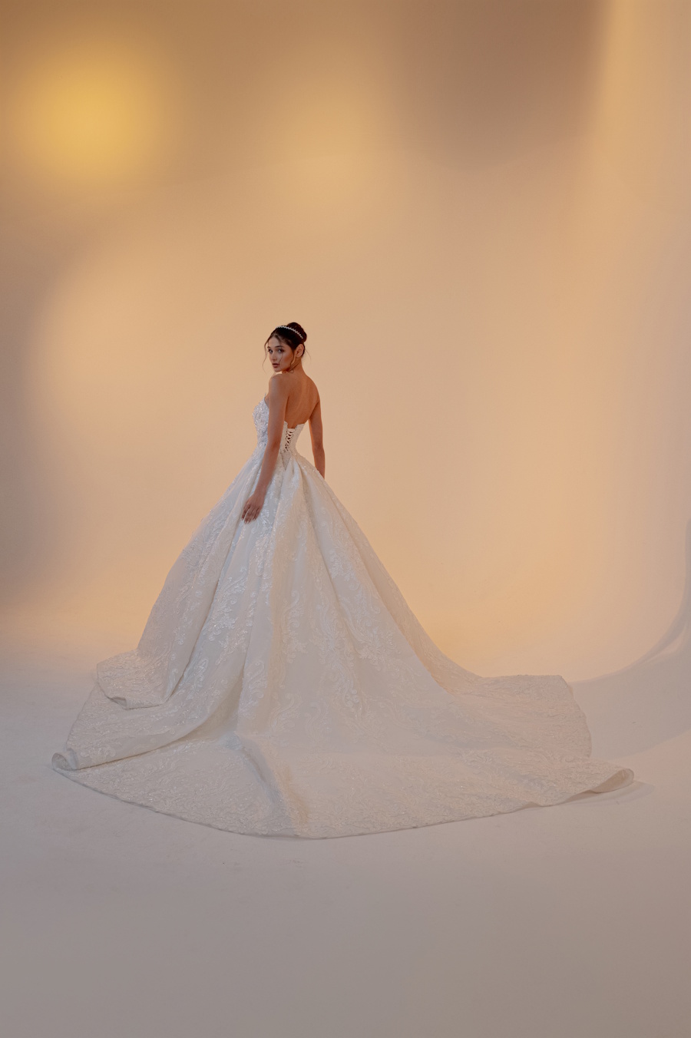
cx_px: 346
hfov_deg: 36.8
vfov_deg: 53.2
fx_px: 1037
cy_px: 519
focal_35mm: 36
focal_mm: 24
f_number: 8
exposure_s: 1/160
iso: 1000
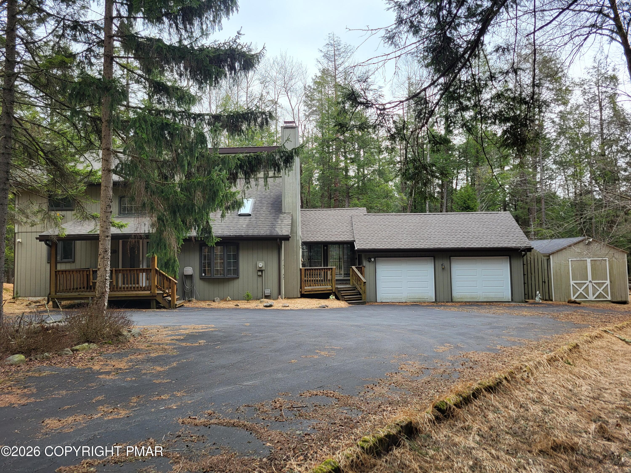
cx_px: 316
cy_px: 236
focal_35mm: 26
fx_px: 474
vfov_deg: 53.1
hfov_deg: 67.3
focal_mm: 5.4
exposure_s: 1/292
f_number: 1.8
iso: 40
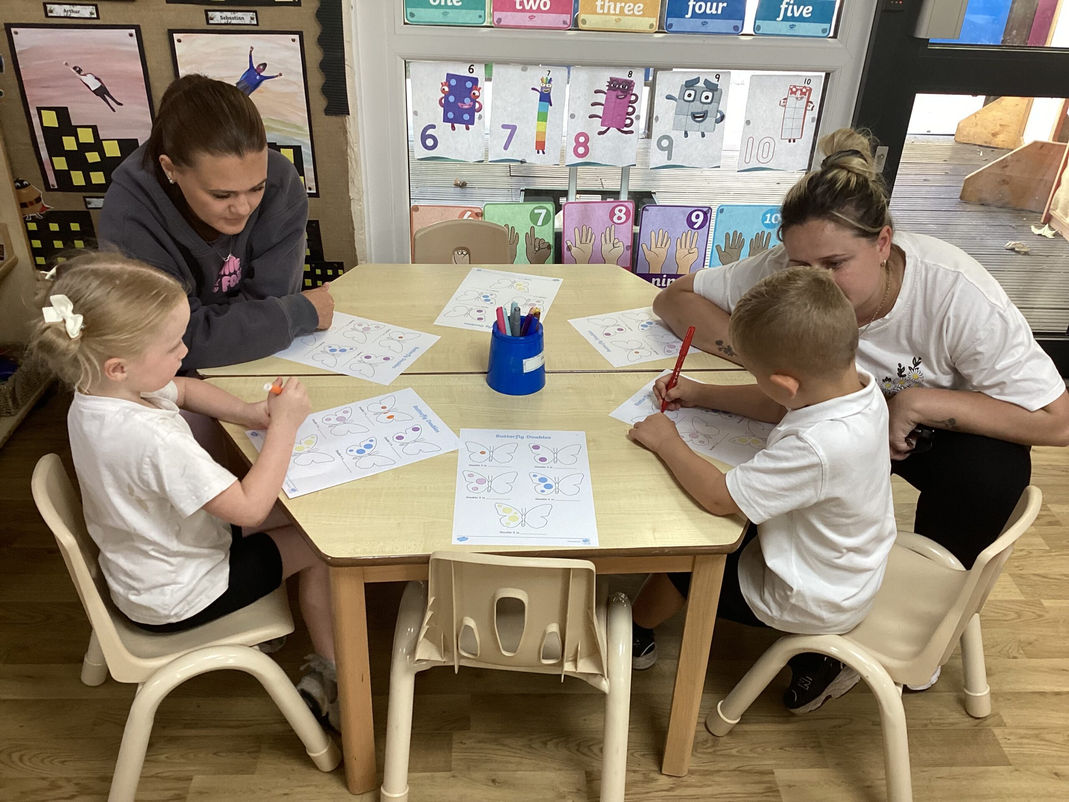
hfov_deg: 58.4
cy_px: 401
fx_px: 957
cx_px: 534
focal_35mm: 31
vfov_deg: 45.4
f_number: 2.4
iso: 100
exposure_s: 1/50
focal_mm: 3.3
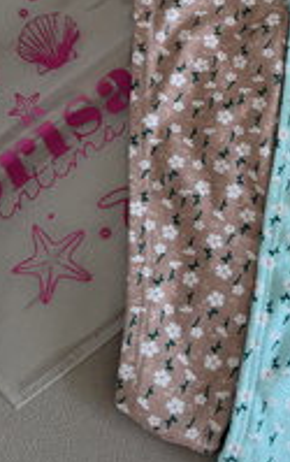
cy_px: 55
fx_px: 857
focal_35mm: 68
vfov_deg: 29.1
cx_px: 299
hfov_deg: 18.6
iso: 100
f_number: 1.78
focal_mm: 6.76
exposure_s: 1/467
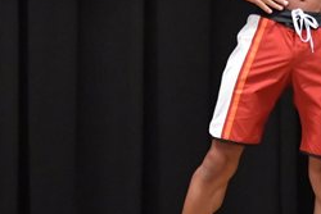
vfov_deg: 2.0
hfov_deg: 3.1
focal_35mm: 672
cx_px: 283
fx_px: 5995
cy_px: 45
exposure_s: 1/400
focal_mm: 145
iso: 6400
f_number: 5.6
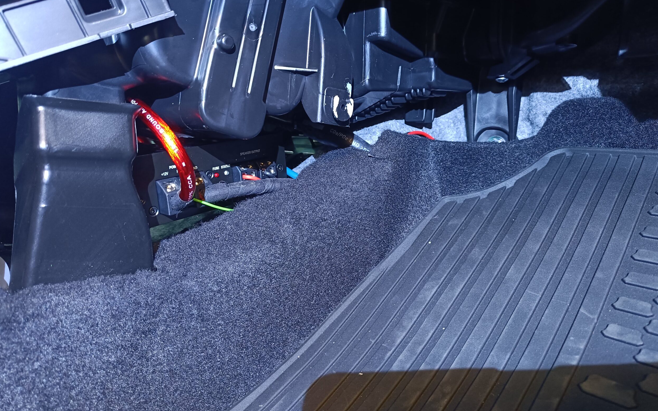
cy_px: 180
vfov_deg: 47.5
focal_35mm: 26
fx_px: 466
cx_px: 329
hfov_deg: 70.4
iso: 1170
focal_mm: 5.59
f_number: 1.88
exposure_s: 1/25
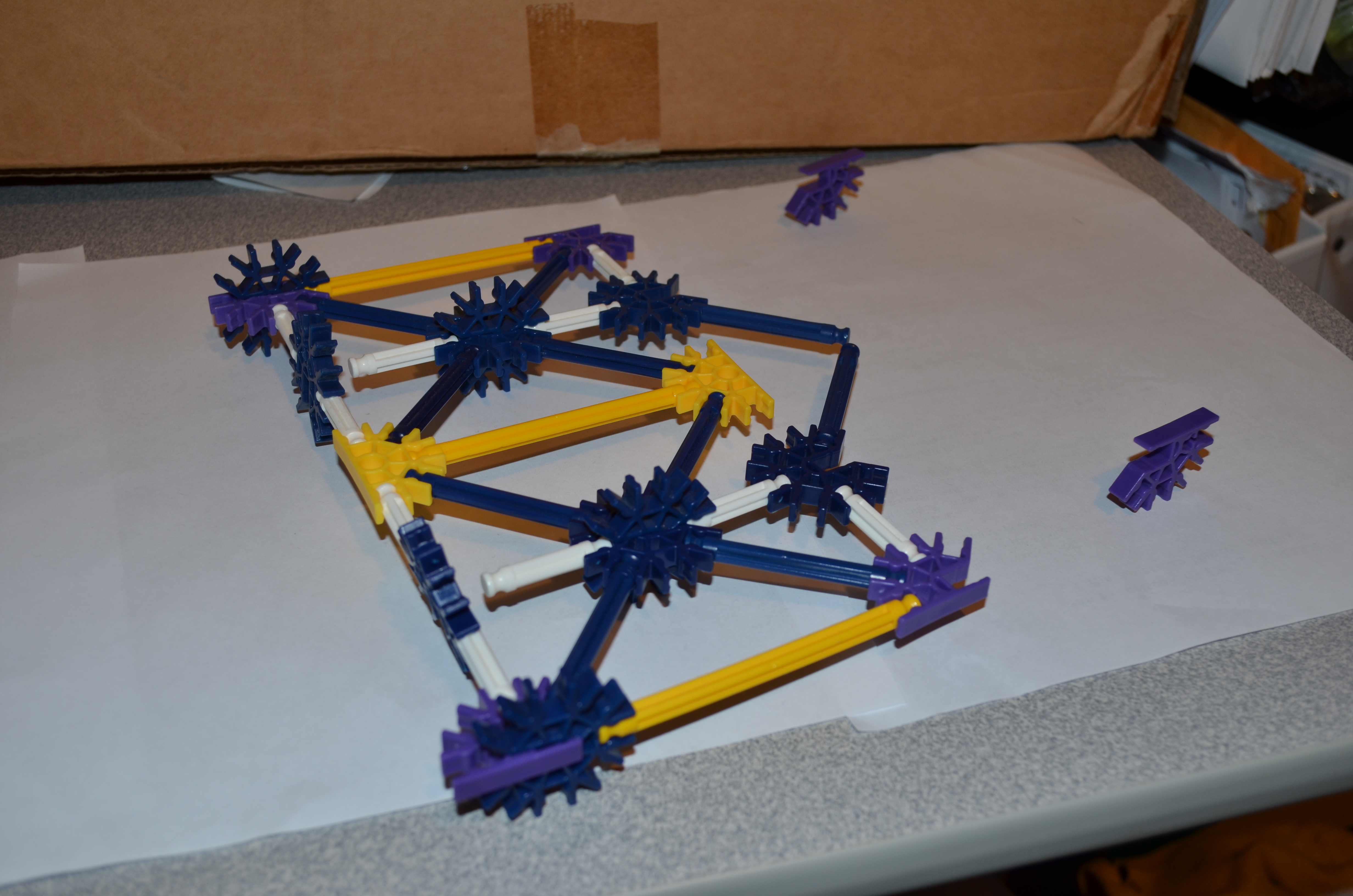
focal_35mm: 39
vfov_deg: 34.1
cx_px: 676
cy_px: 448
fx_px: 1463
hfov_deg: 49.6
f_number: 5.6
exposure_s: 1/30
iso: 200
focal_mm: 26
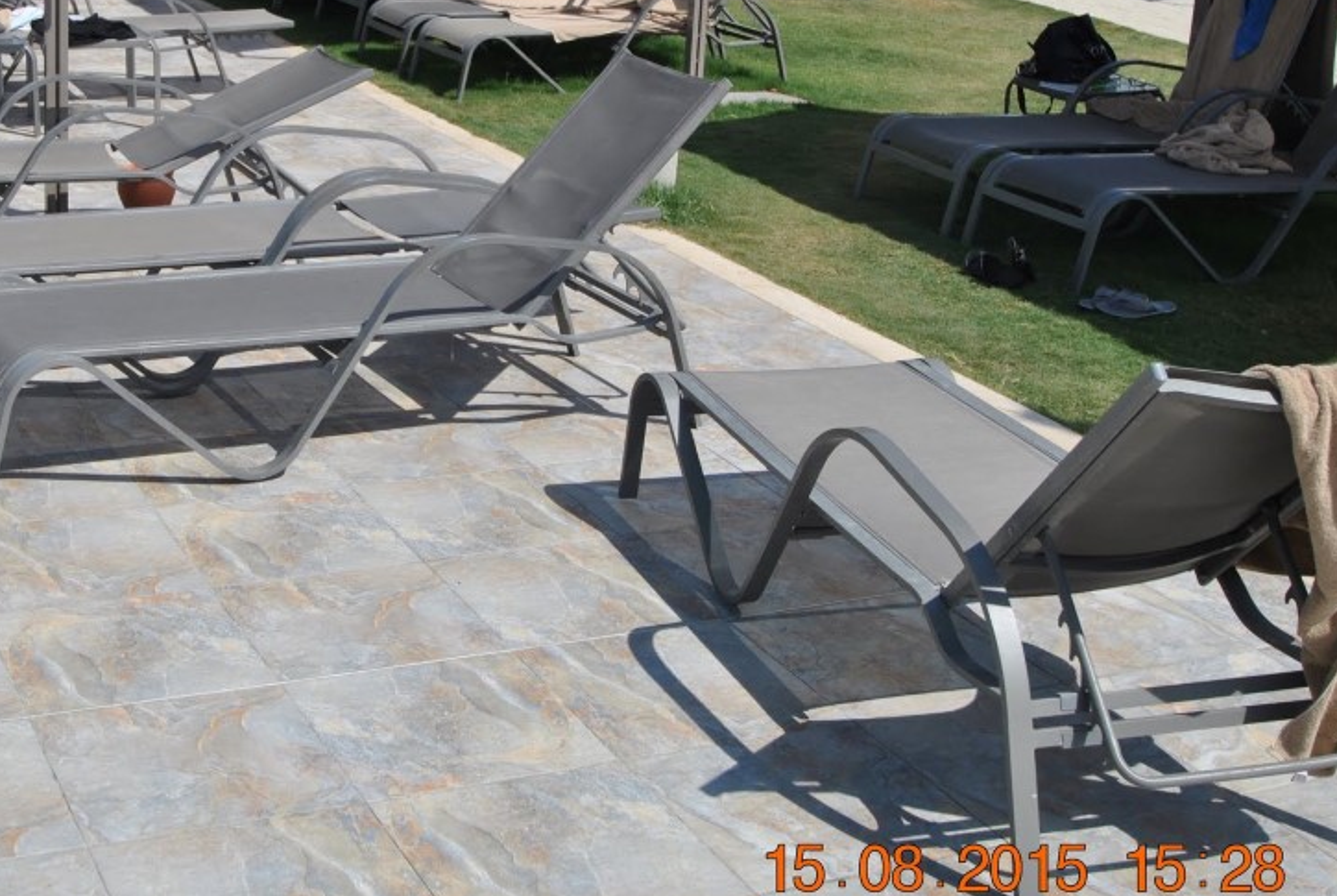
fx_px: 2120
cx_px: 428
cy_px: 266
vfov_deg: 23.7
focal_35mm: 57
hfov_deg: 34.6
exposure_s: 1/250
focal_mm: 24
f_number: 8
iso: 100
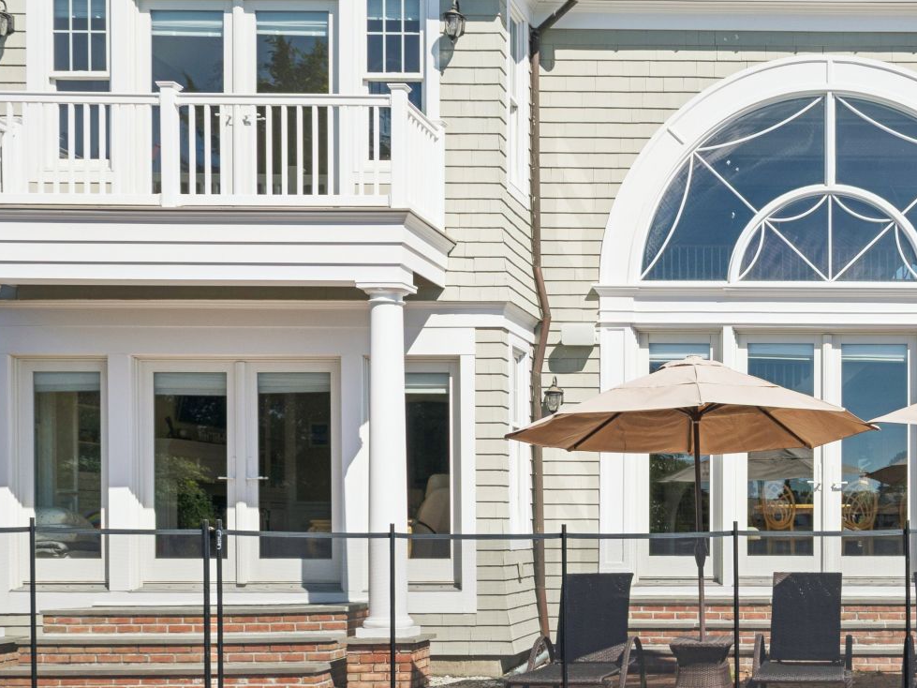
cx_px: 870
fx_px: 1483
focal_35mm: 56
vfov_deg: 25.7
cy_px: 531
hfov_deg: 32.2
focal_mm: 19
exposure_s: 1/500
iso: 125
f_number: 8
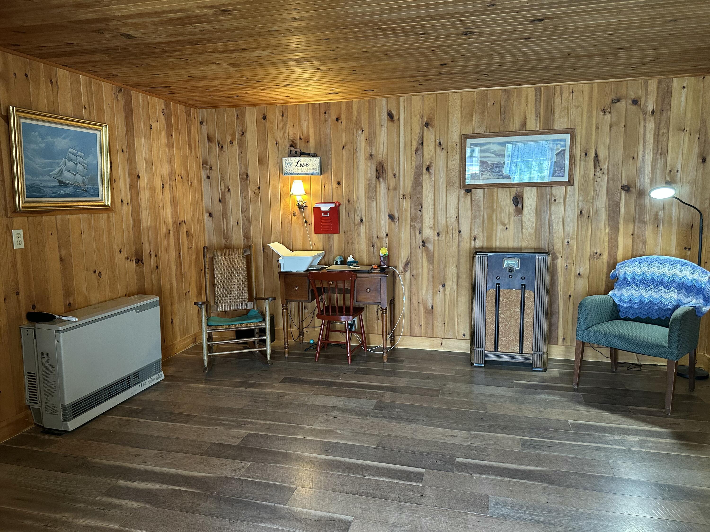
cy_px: 266
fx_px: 492
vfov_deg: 56.8
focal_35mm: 24
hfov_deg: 71.6
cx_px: 355
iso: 250
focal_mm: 6.86
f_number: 1.78
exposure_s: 1/60
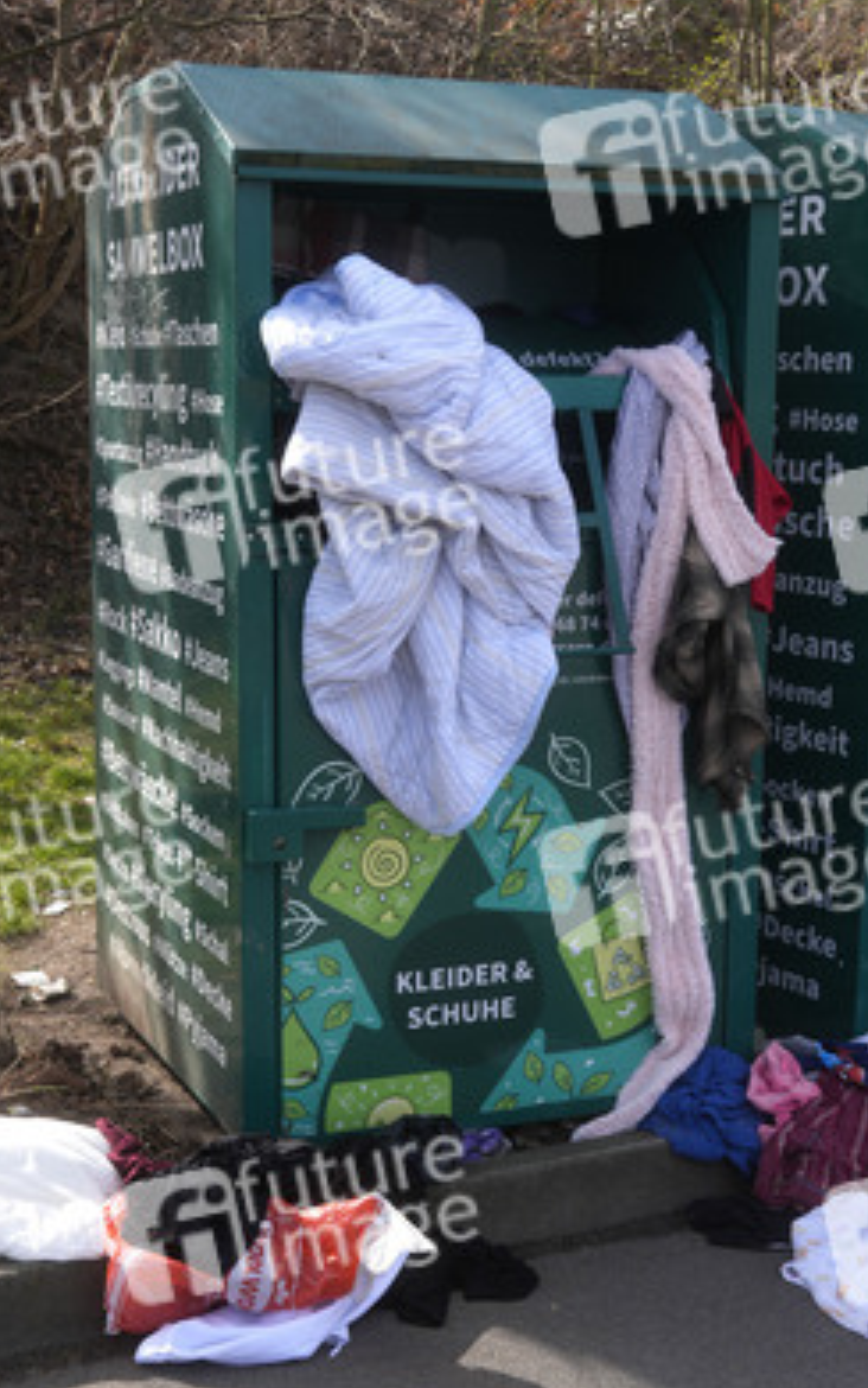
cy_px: 687
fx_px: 1778
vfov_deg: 42.6
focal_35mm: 47
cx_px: 398
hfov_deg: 27.4
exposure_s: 1/125
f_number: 8
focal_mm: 30
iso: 100
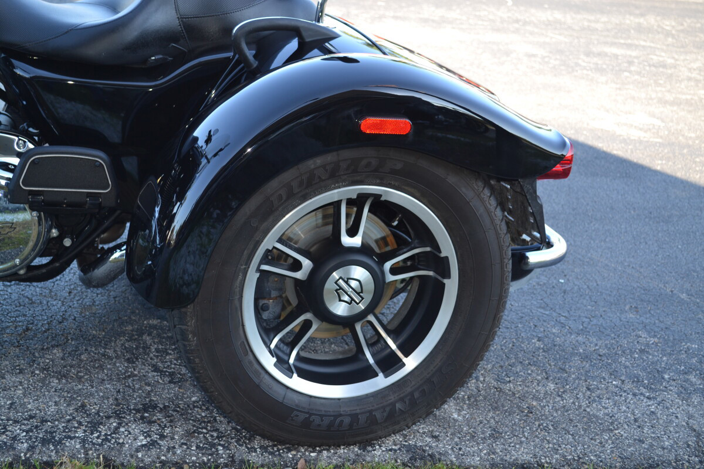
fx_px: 1027
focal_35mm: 52
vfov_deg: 25.8
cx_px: 352
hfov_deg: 37.9
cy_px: 234
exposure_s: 1/125
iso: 220
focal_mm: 35
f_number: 5
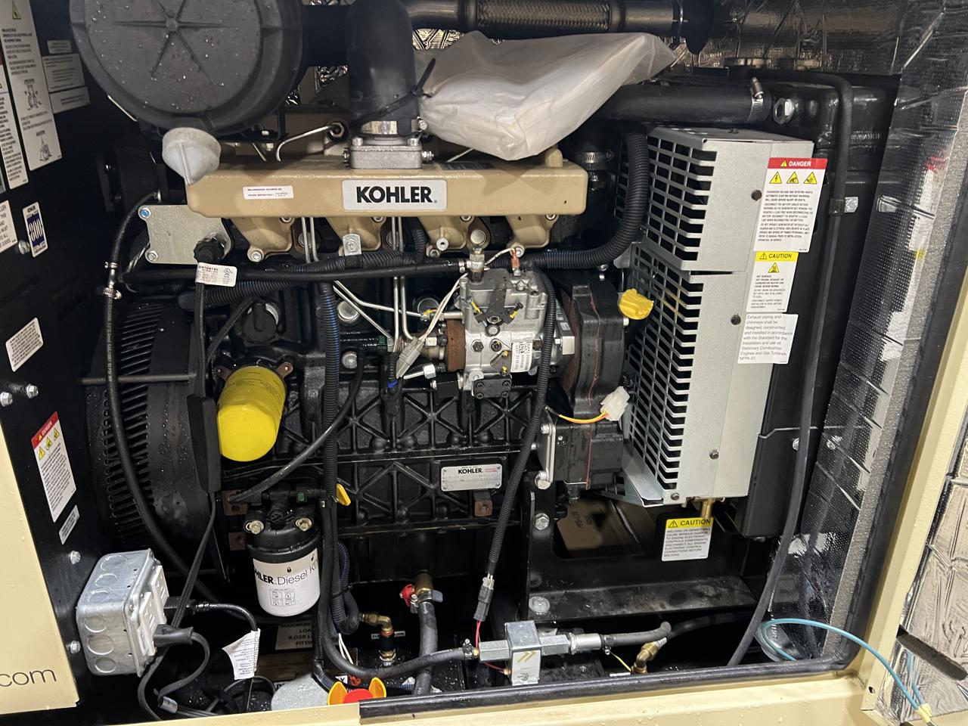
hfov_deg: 67.3
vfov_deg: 53.1
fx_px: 727
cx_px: 484
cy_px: 363
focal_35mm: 26
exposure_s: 1/40
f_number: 1.5
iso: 400
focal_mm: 5.7
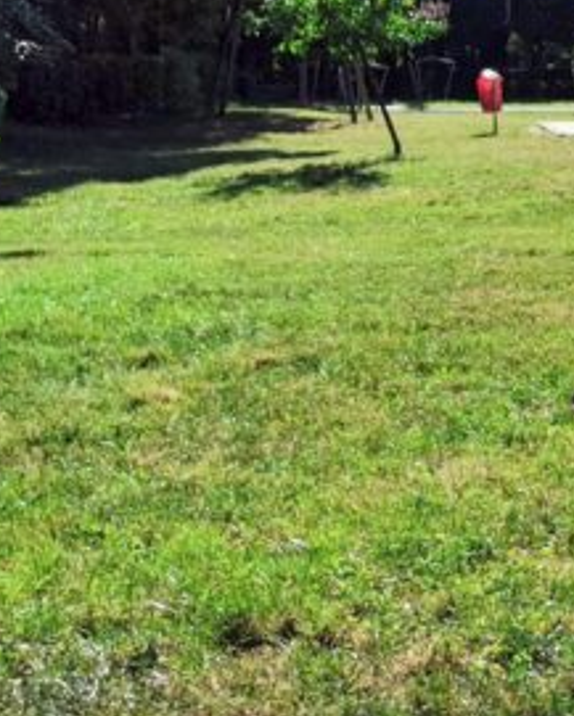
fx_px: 2462
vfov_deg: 16.5
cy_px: 211
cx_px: 973
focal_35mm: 116
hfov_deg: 12.4
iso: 50
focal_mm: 5.56
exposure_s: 1/2597
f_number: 1.6
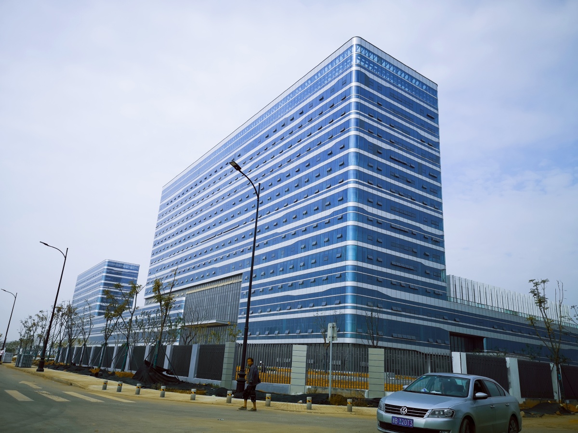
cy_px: 216
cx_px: 289
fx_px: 451
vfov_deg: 51.4
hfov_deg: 65.3
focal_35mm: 27
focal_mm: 5.58
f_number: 1.8
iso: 50
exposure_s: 1/2500
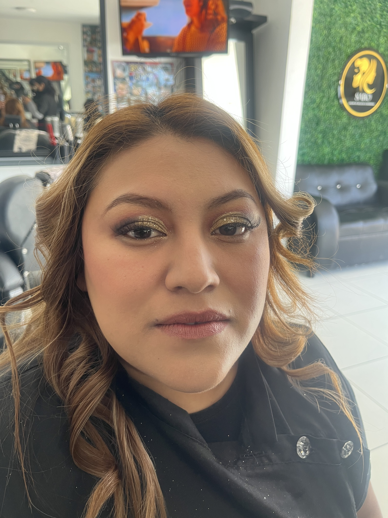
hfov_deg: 53.1
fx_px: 389
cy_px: 259
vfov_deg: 67.3
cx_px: 194
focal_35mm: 26
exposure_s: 1/60
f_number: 1.6
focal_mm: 5.1
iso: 100
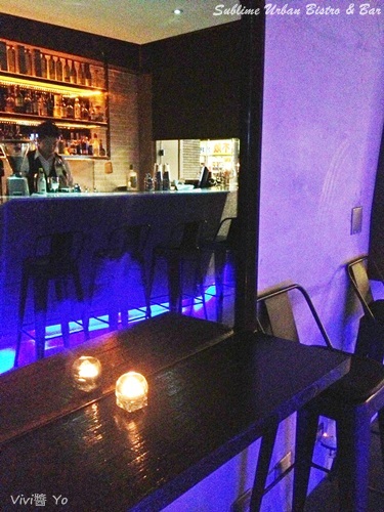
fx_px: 518
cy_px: 256
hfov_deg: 40.7
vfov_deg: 52.6
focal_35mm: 35
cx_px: 192
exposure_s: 1/15
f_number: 2.4
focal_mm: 4.28
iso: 800
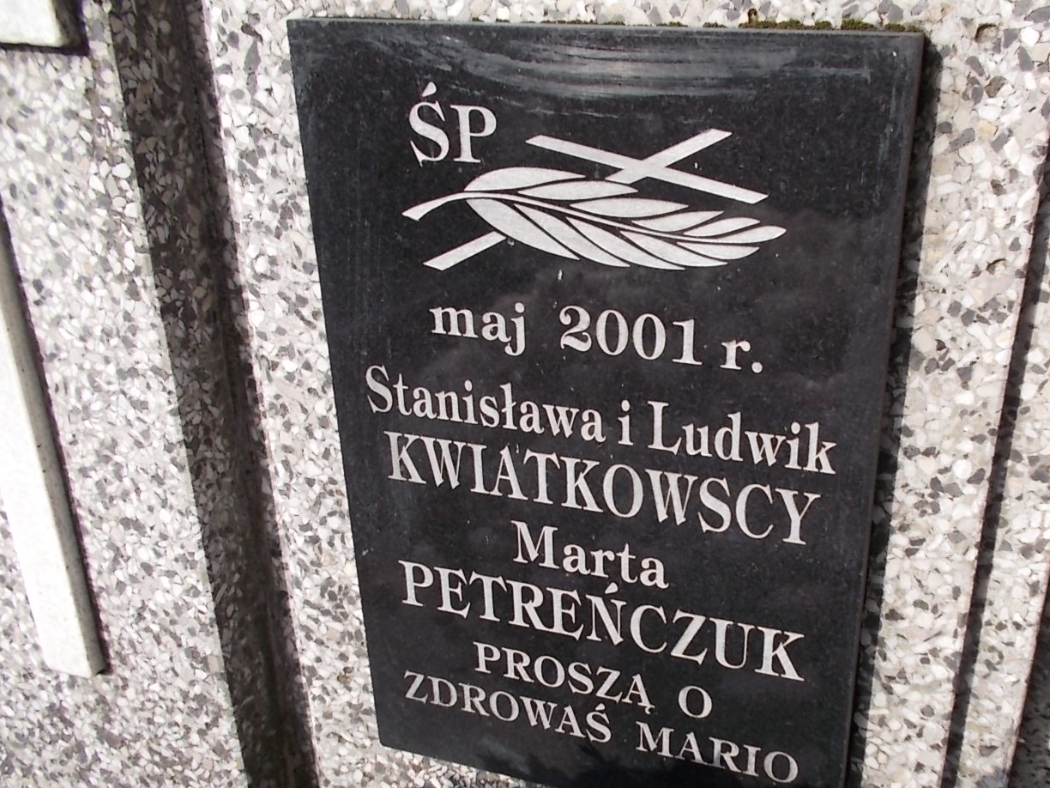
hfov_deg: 53.5
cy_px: 476
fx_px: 1031
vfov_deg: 41.6
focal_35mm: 34
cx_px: 643
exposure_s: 1/100
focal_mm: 4.6
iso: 80
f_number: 8
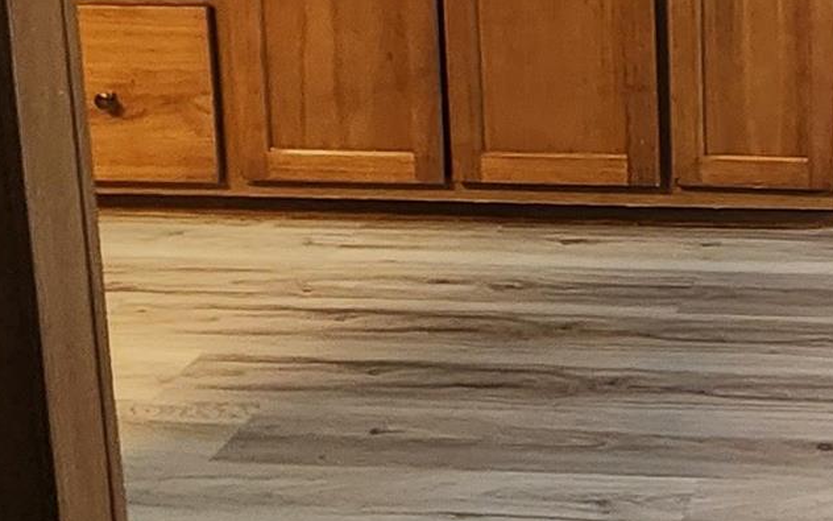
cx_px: 1082
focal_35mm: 67
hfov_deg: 26.1
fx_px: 1521
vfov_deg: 17.3
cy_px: -286
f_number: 2.2
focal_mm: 2.2
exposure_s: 1/40
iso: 320
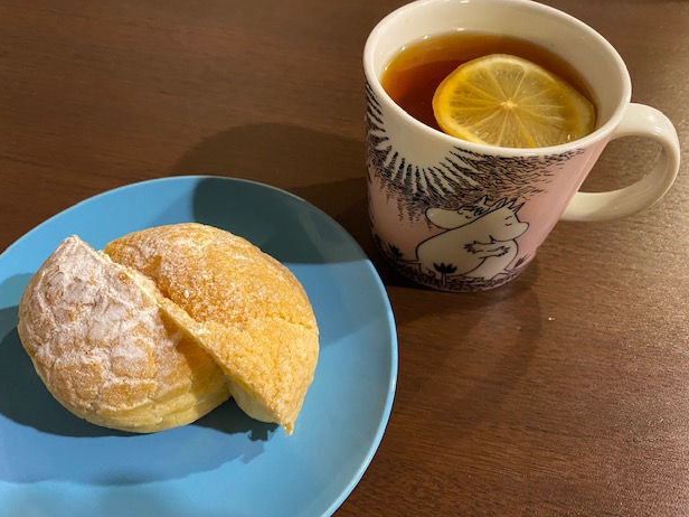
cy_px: 250
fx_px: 537
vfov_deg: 51.3
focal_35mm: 27
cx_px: 342
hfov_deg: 65.3
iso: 640
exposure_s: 1/34
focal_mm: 4.25
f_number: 1.8
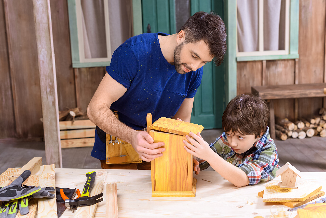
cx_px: 163
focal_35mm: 50
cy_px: 109
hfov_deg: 39.6
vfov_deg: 27.0
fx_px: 453
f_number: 4.5
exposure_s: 1/125
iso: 100
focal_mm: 50
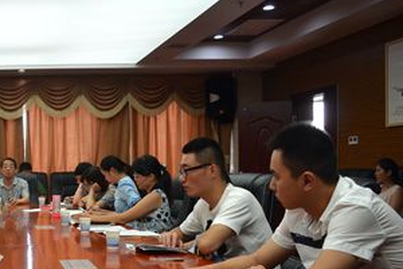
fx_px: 604
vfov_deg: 24.8
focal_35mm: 54
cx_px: 11
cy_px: 196
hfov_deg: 34.0
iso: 250
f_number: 5
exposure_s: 1/100
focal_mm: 18
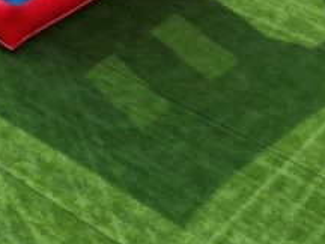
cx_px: -176
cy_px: -259
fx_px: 1070
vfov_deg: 11.6
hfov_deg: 15.7
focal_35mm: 114
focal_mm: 6.72
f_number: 1.7
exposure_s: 1/3200
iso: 140
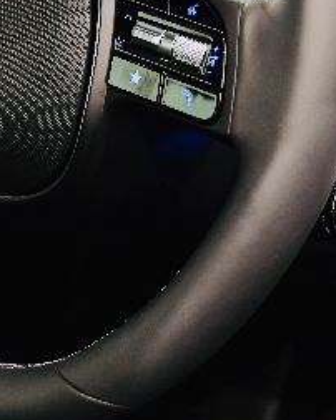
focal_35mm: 171
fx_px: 2128
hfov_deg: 9.0
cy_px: 1
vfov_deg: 11.2
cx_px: -30
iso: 1000
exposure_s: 1/25
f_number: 4
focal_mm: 45
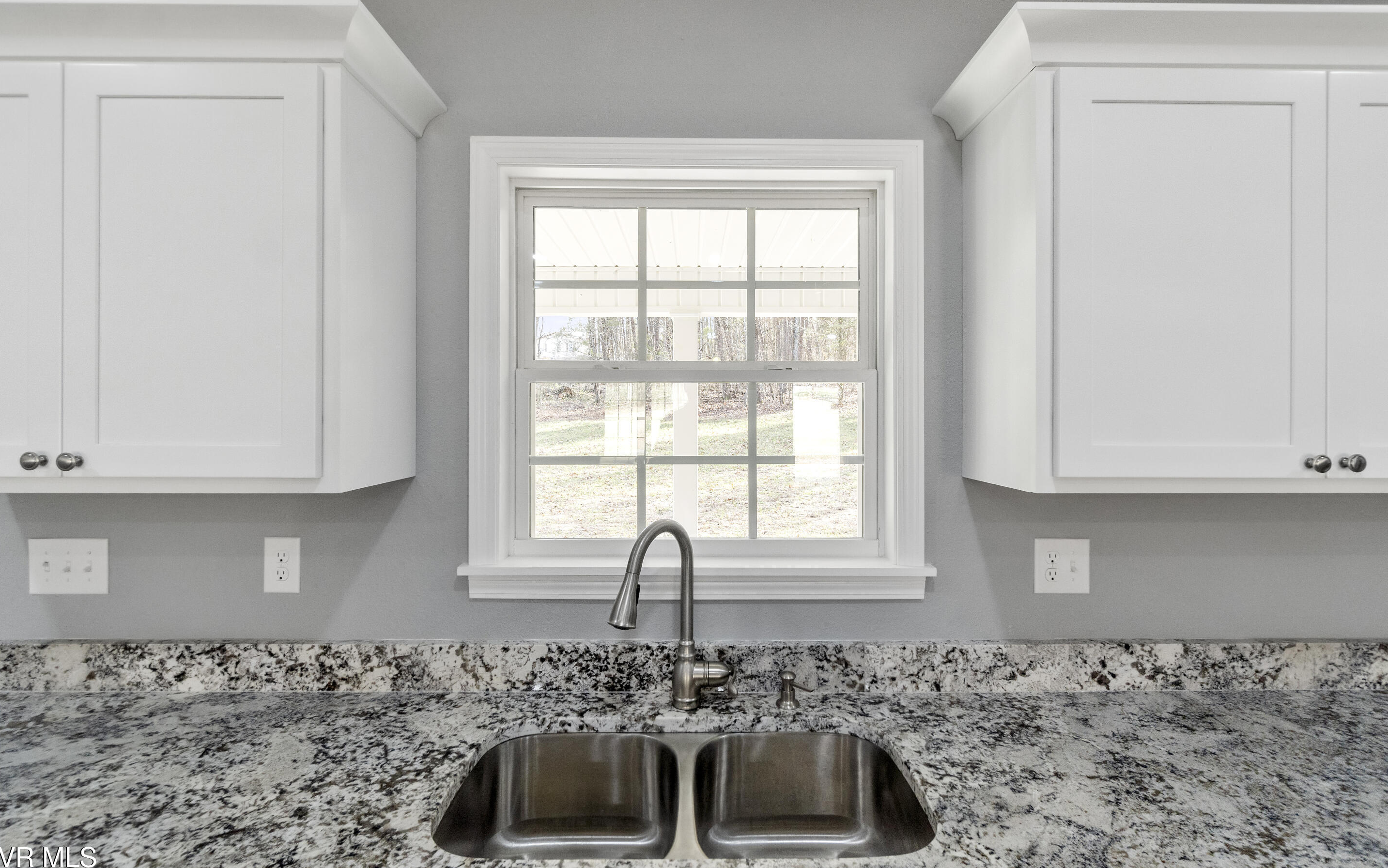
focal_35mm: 16
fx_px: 605
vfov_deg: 71.2
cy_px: 418
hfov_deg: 97.8
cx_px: 704
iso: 320
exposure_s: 1/30
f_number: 8
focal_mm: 10
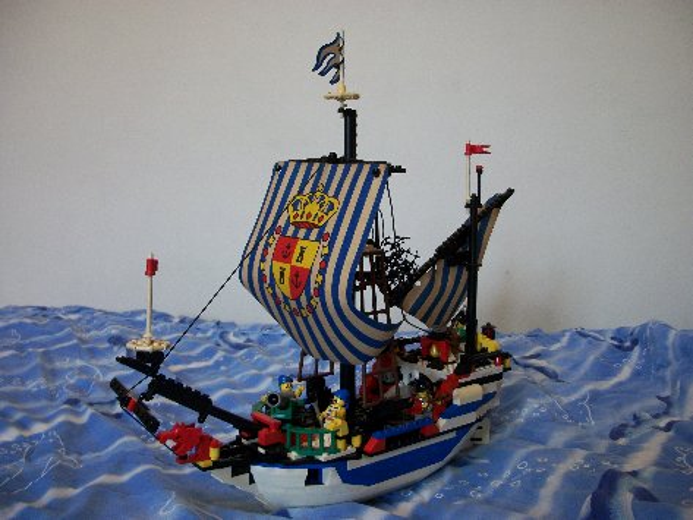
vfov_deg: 40.7
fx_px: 701
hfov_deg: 52.6
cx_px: 346
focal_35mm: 35
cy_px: 260
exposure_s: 1/30
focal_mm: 6.3
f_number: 3.1
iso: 160
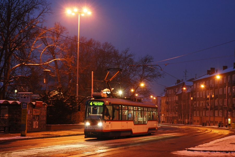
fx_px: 470
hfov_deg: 28.1
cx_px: 118
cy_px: 78
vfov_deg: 18.9
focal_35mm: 72
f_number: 10
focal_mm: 48
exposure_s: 1.3
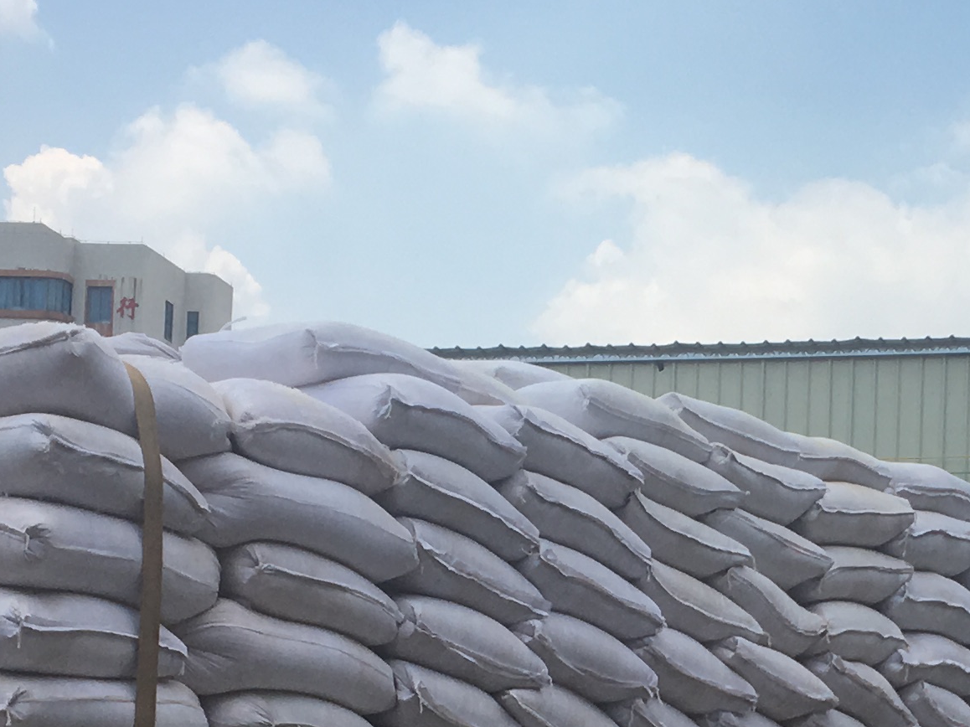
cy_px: 715
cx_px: 827
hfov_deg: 19.2
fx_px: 2830
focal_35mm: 101
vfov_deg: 14.4
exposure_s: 1/1479
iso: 25
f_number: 2.2
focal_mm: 4.15
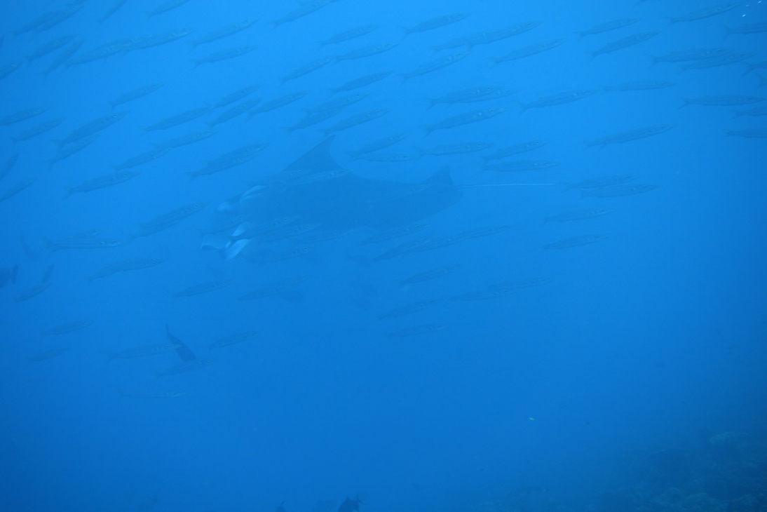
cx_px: 384
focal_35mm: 66
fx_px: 1406
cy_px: 256
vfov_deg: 20.6
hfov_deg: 30.5
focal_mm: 24.28
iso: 125
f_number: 4
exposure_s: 1/80
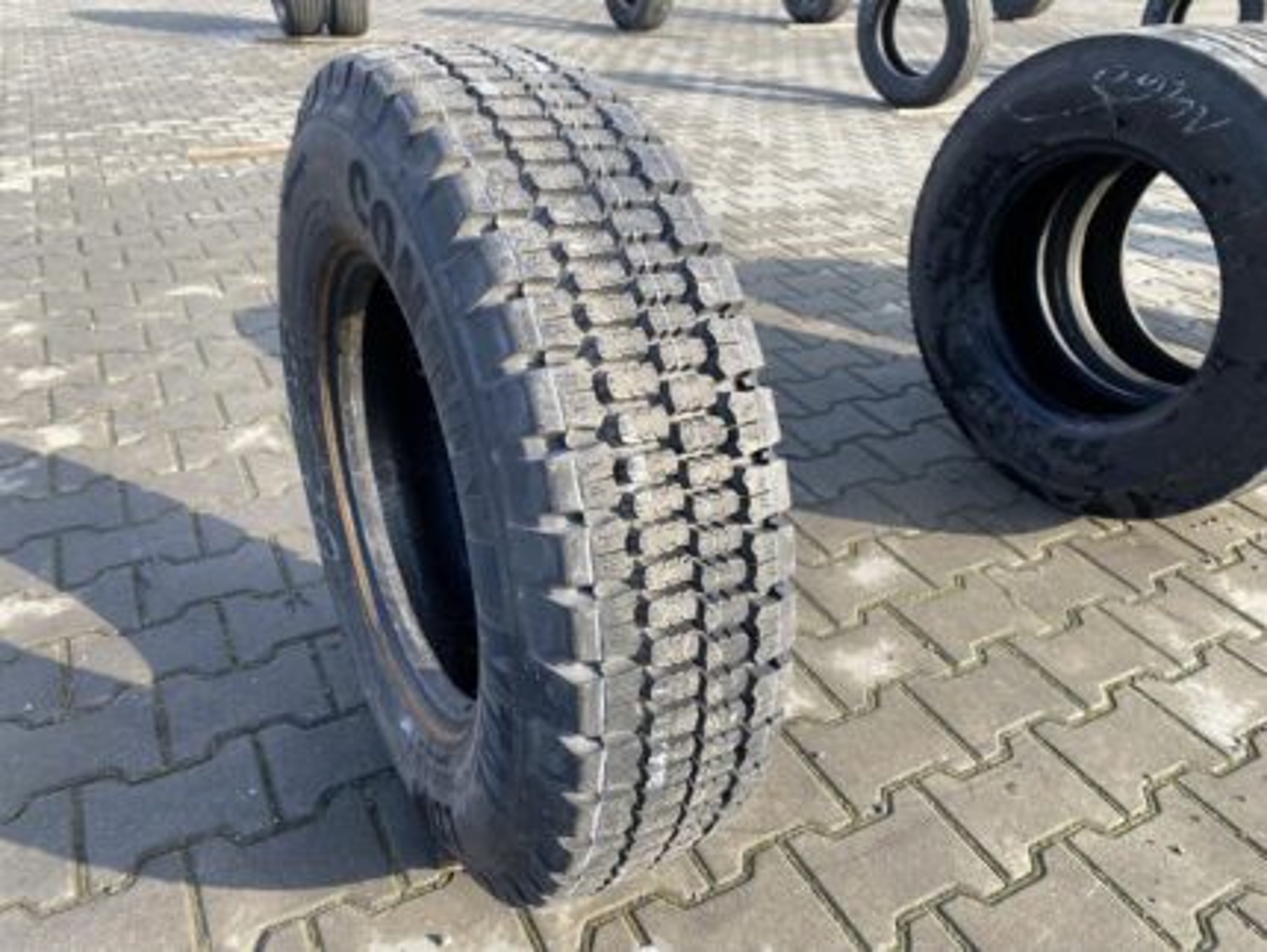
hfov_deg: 67.3
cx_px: 634
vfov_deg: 53.1
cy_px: 476
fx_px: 952
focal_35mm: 26
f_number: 1.8
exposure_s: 1/404
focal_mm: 4.25
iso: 32
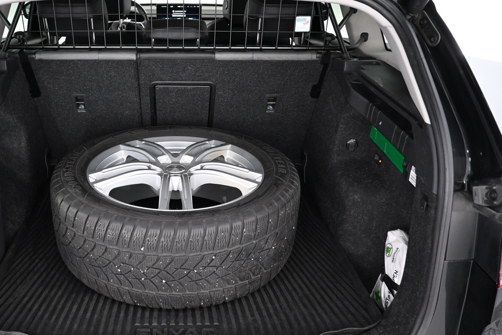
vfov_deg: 39.9
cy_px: 187
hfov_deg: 56.4
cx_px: 180
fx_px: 460
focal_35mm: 33
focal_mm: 16
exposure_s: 1/25
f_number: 3.5
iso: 1600
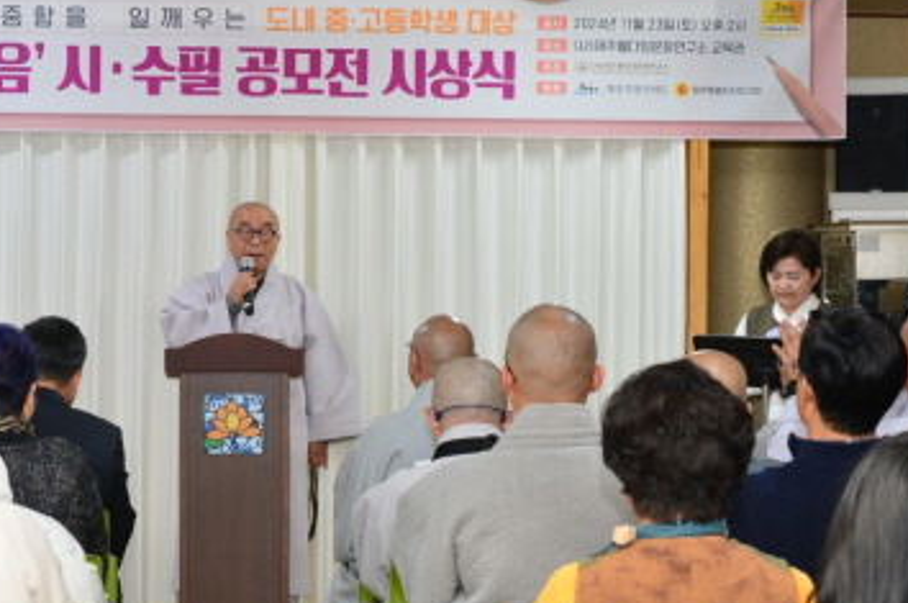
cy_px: 332
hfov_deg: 21.3
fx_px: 2393
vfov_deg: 14.4
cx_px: 236
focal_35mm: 95
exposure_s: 1/60
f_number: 8
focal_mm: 56
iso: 2500
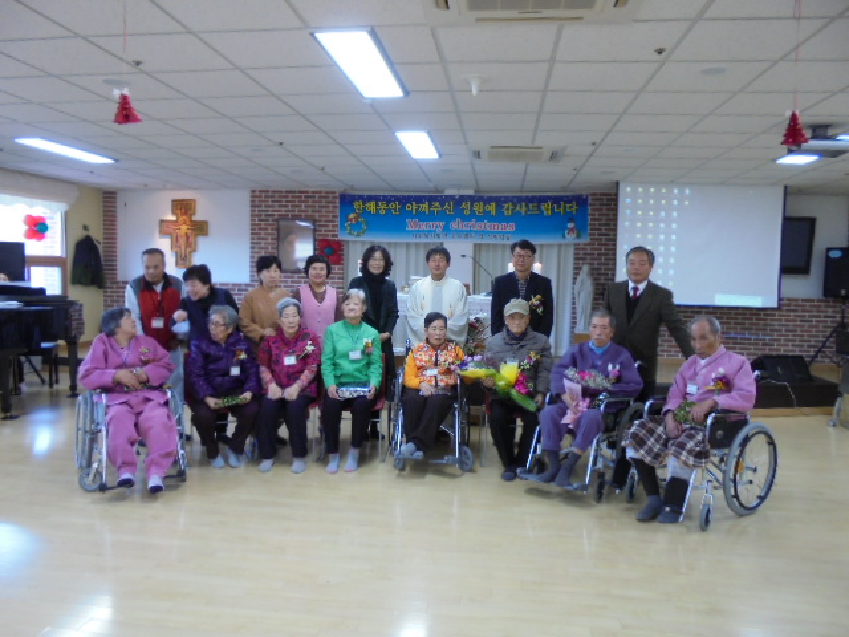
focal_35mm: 26
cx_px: 424
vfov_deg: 53.1
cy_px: 318
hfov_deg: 67.3
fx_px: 638
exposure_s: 1/30
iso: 250
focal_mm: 4.6
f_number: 3.5
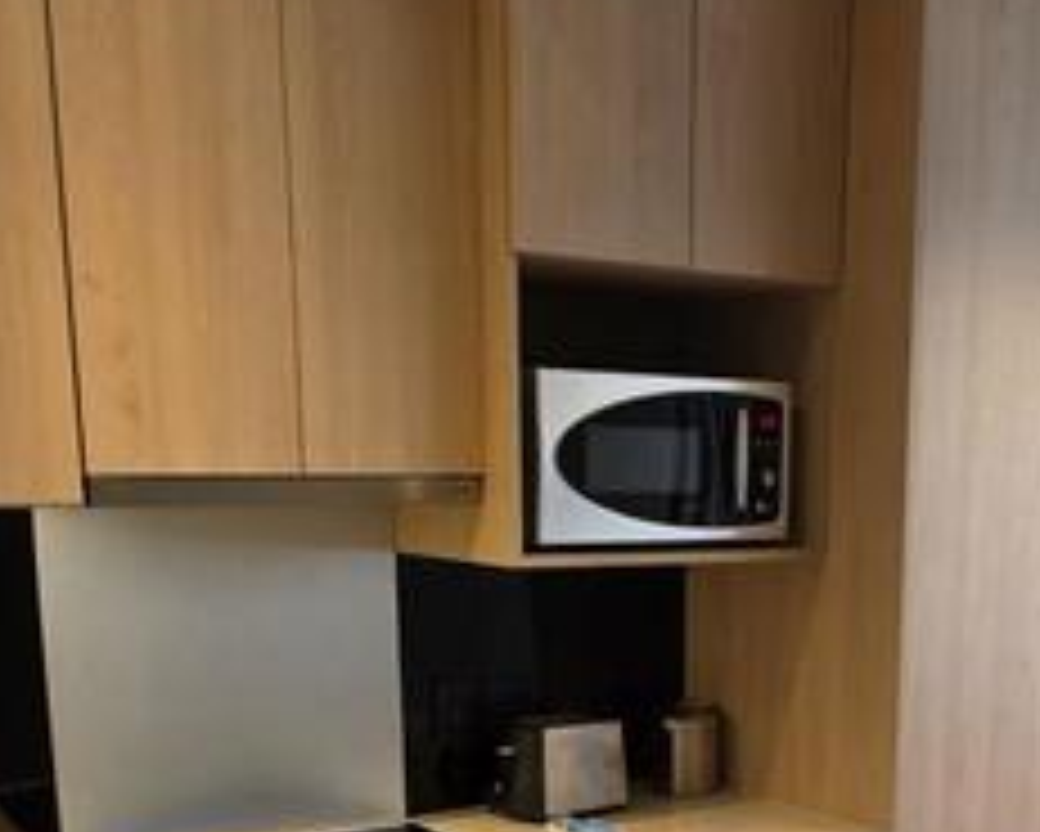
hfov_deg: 41.3
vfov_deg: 32.1
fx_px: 1355
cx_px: 711
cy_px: 787
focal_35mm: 44
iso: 250
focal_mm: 2.2
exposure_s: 1/100
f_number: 1.9
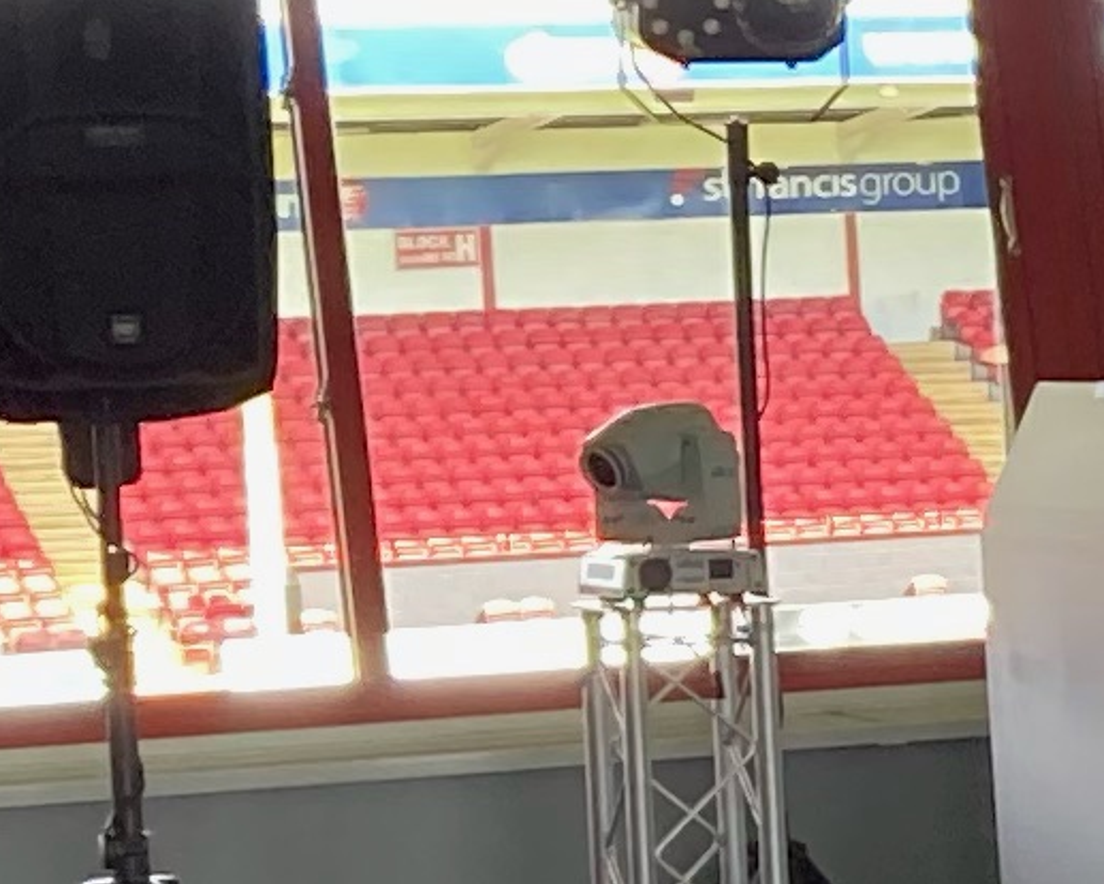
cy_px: 790
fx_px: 6962
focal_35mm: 213
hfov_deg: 8.2
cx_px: 2881
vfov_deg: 7.2
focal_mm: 3.99
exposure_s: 1/121
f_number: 1.8
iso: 80
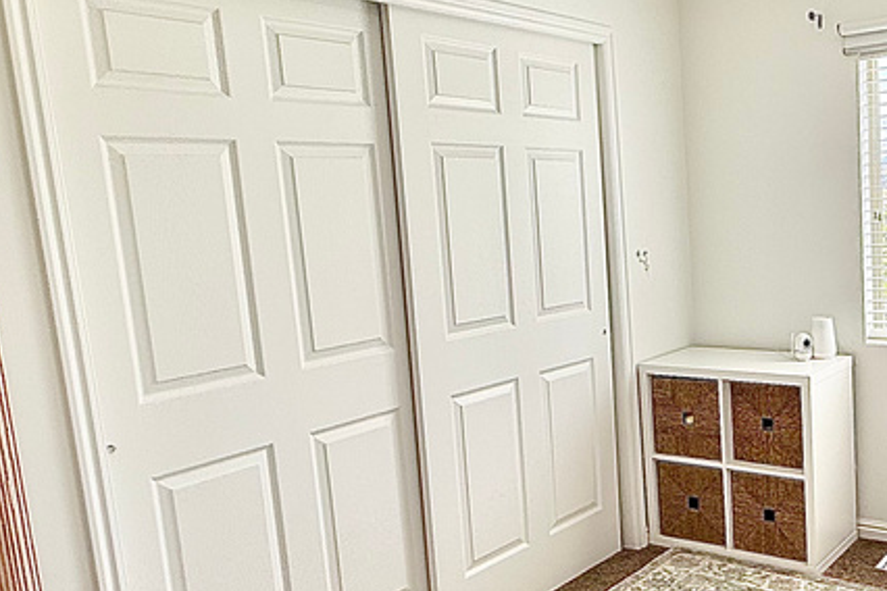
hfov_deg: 50.3
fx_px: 862
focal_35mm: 35
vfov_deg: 37.8
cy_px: 316
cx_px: 739
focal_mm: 2.22
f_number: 2.2
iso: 64
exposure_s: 1/395
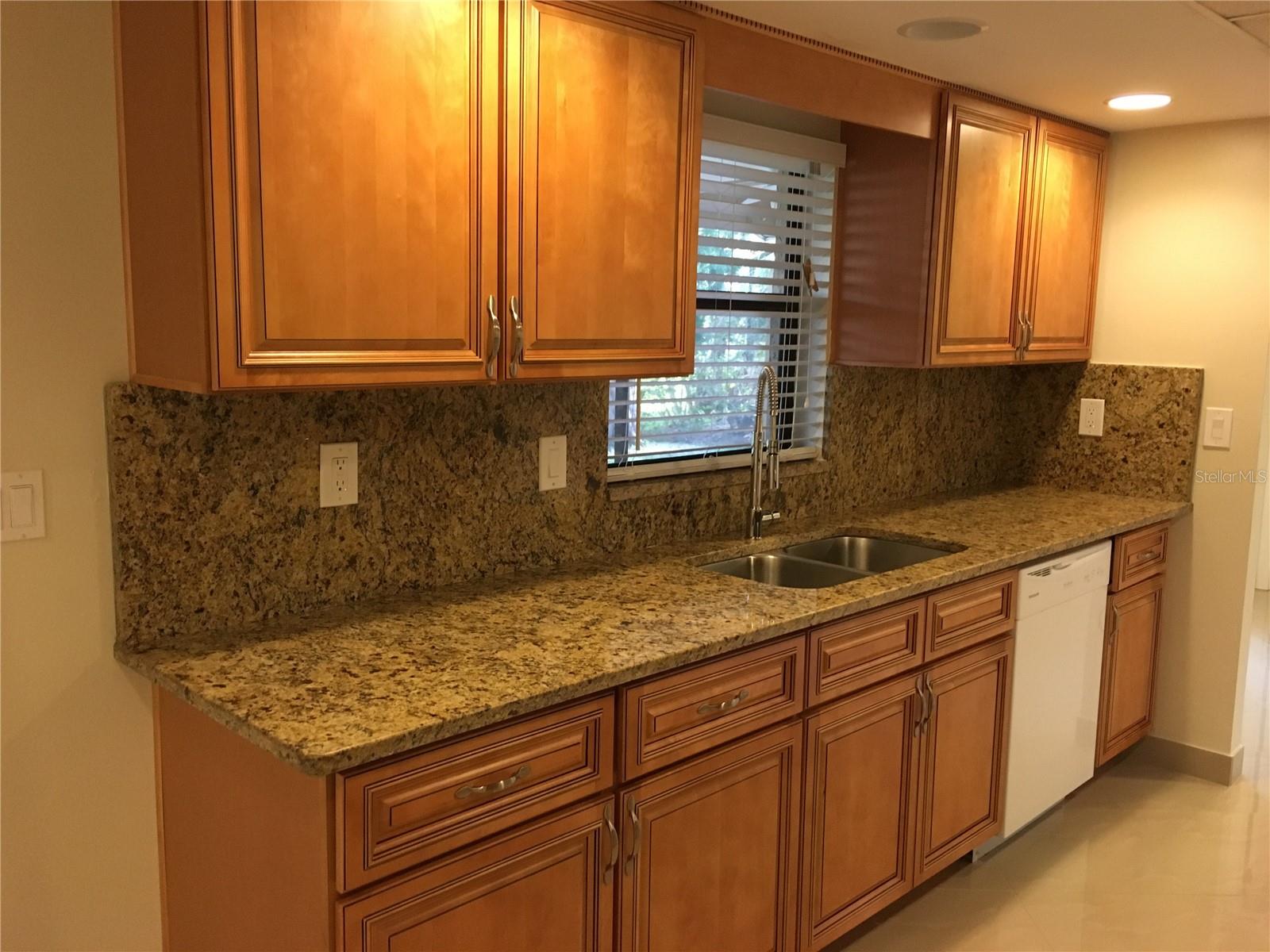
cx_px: 635
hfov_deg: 61.7
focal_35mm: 29
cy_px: 476
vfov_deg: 48.2
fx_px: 1064
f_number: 2.2
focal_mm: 4.15
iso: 200
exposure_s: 1/30
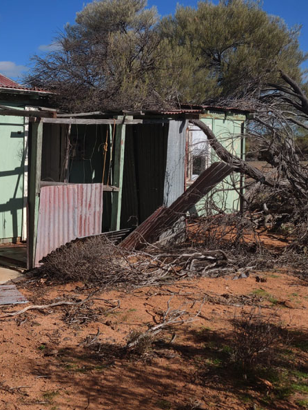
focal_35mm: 43
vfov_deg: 43.8
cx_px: -4
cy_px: 182
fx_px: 510
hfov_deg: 31.0
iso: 100
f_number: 1.7
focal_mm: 4.25
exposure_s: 1/1799
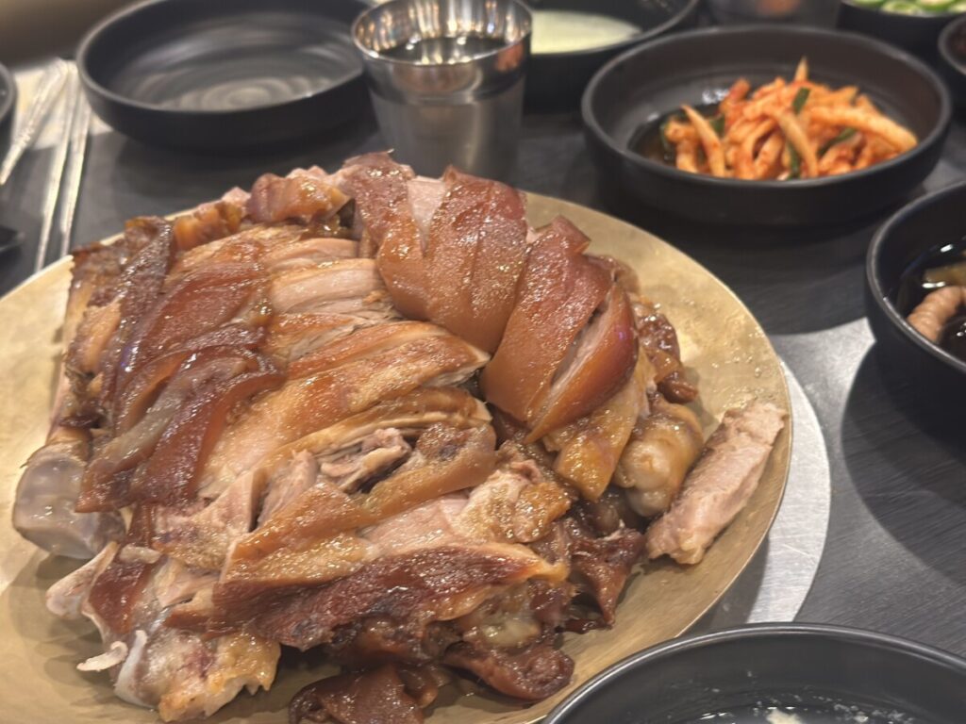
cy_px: 362
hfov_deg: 39.7
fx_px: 1339
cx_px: 483
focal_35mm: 48
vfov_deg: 30.3
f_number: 1.78
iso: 320
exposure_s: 1/40
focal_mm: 6.86
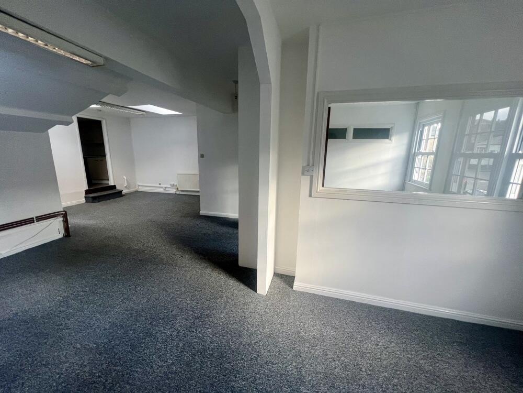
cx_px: 262
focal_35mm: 13
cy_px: 196
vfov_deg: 89.9
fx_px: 196
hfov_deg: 106.2
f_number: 1.8
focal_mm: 1.57
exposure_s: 1/100
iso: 125
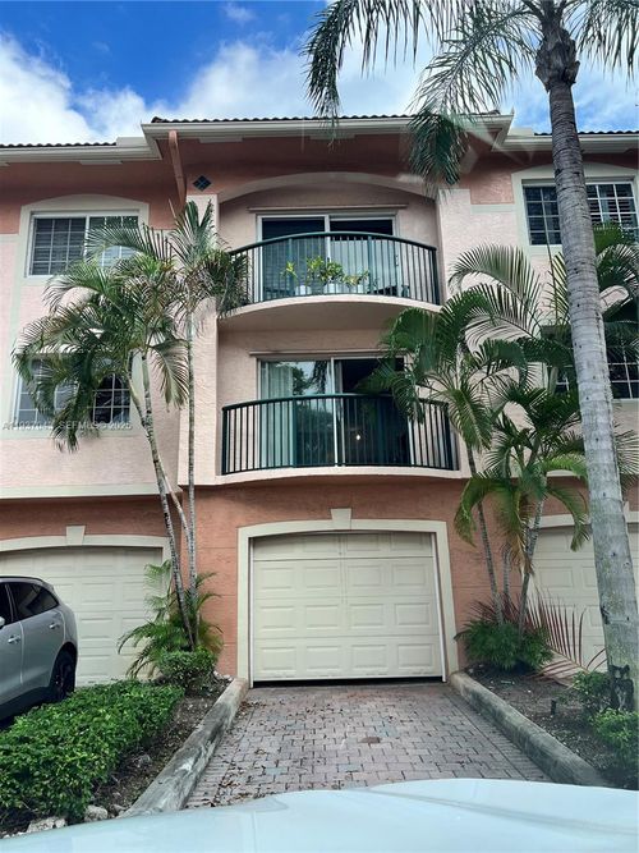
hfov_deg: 53.0
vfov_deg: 67.3
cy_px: 426
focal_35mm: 26
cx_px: 320
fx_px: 640
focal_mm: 5.7
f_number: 1.5
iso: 50
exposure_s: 1/873
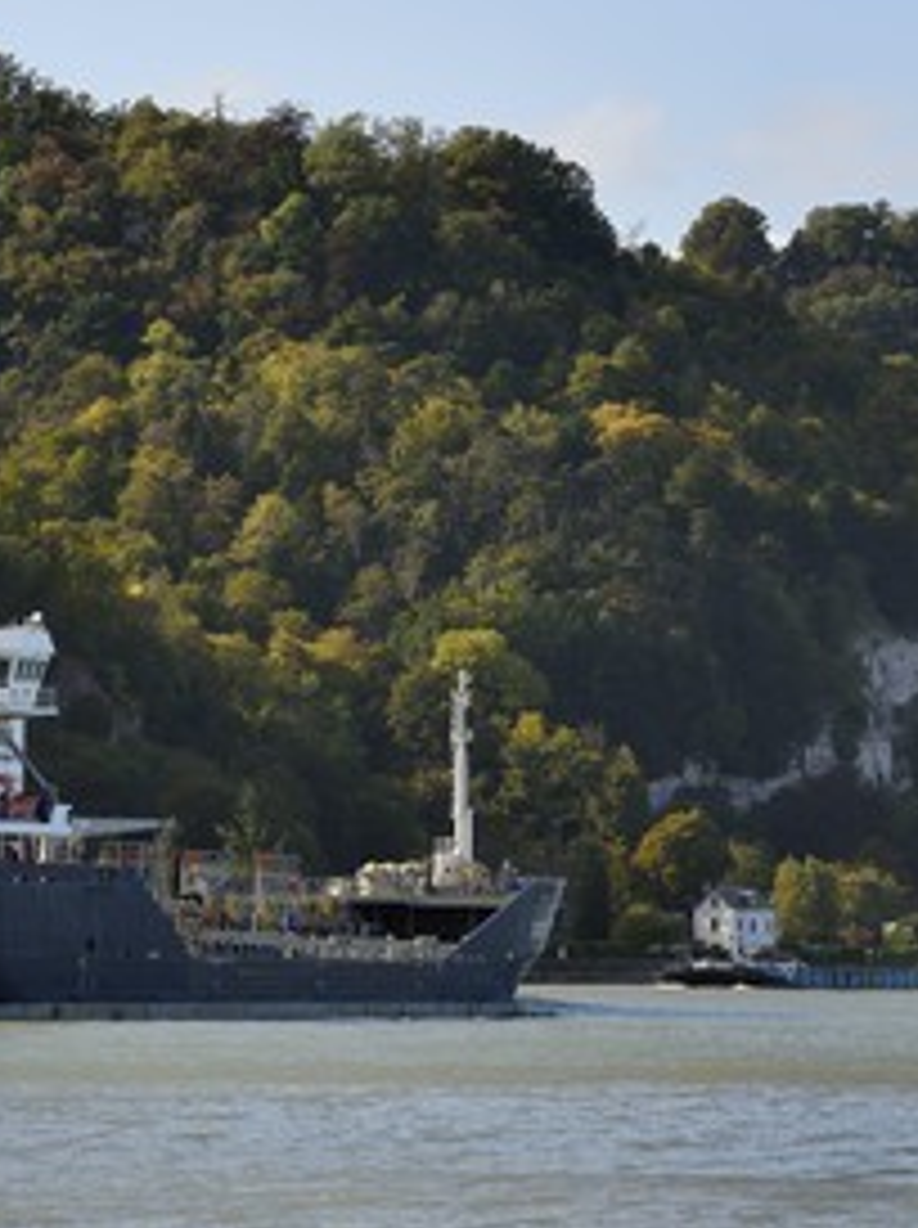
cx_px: 324
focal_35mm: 237
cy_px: 616
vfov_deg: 8.4
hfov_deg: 6.3
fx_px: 8400
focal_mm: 160
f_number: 9
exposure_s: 1/250
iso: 200
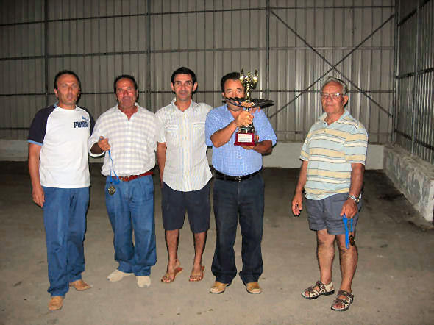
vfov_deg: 37.7
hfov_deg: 49.0
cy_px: 162
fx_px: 476
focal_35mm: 38
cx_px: 217
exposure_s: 1/60.1
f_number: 2.8
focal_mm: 7.8
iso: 69
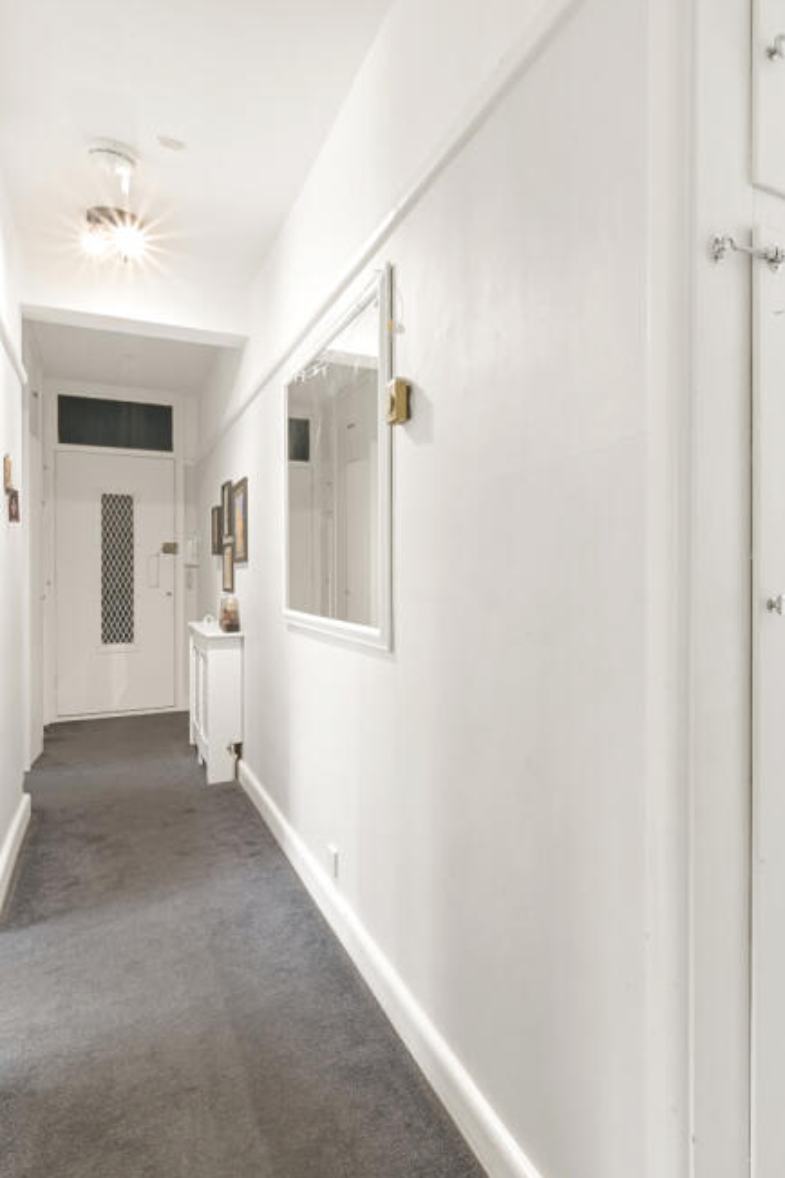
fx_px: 720
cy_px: 567
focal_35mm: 22
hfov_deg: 55.8
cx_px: 535
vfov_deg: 78.6
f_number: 16
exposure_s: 4
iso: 200
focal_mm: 14
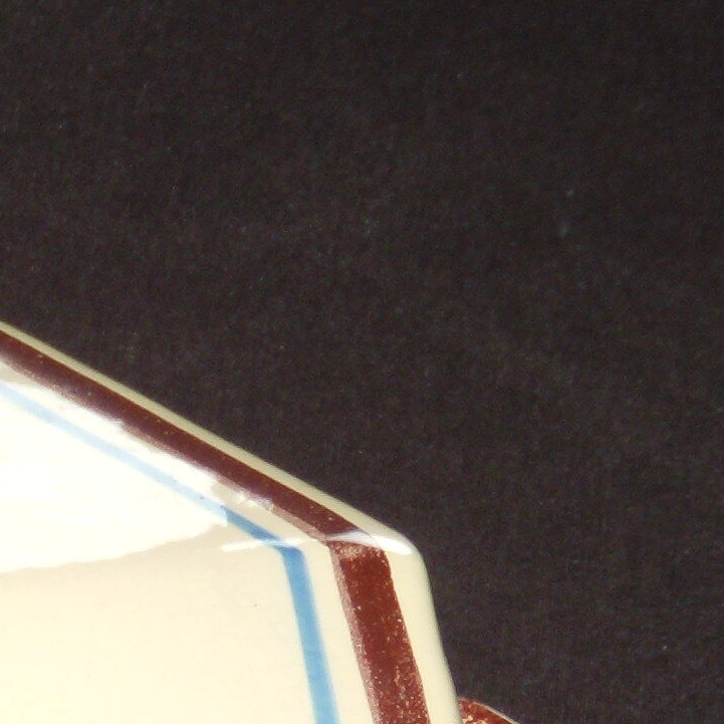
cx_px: -367
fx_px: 3407
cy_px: 973
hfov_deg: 11.6
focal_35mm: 144
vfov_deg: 11.8
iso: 80
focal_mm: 6.4
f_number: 3.6
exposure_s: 1/50
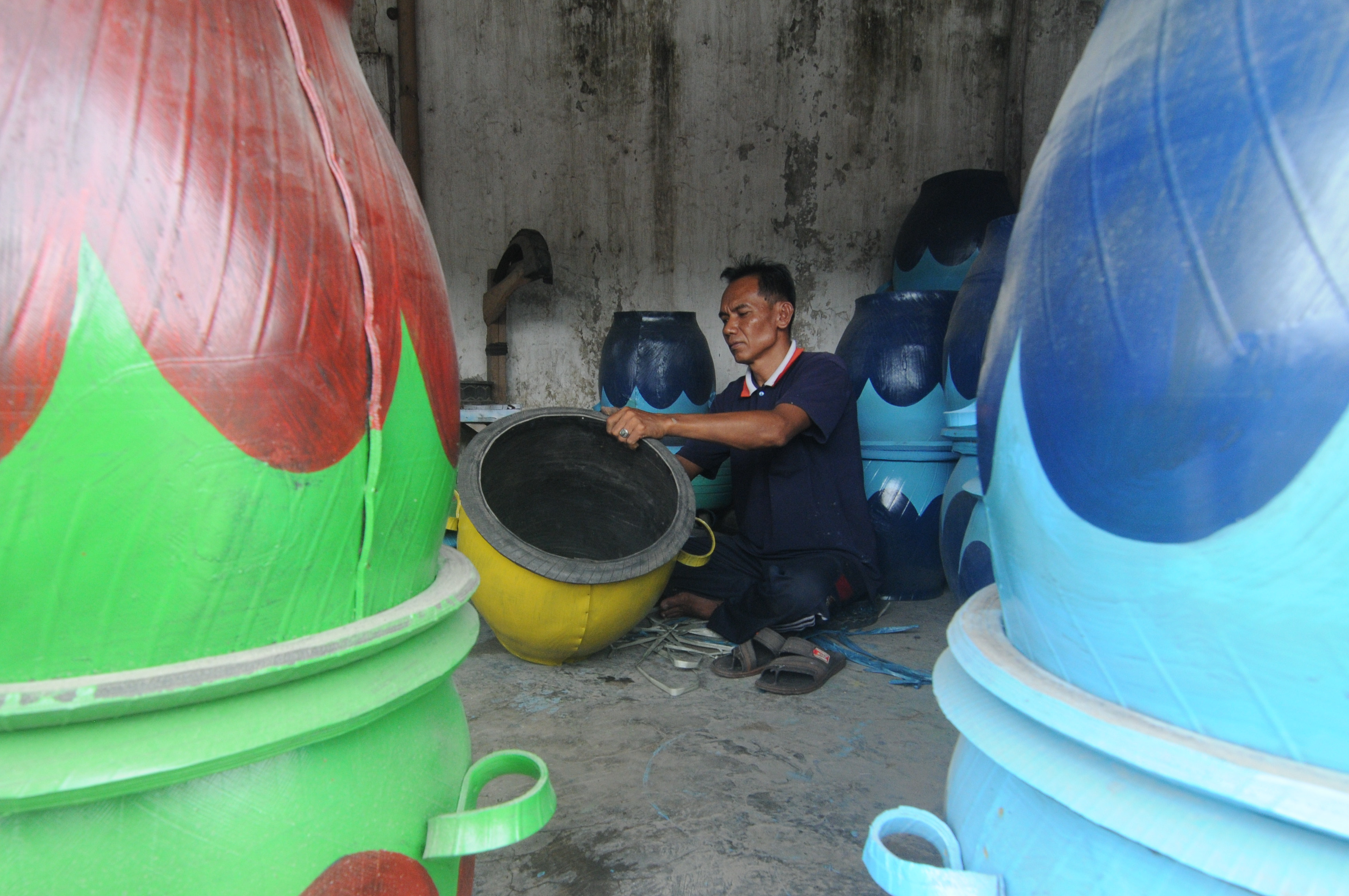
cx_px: 634
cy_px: 535
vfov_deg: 59.8
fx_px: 772
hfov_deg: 82.2
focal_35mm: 21
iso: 640
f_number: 5.6
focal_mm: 11
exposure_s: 1/100
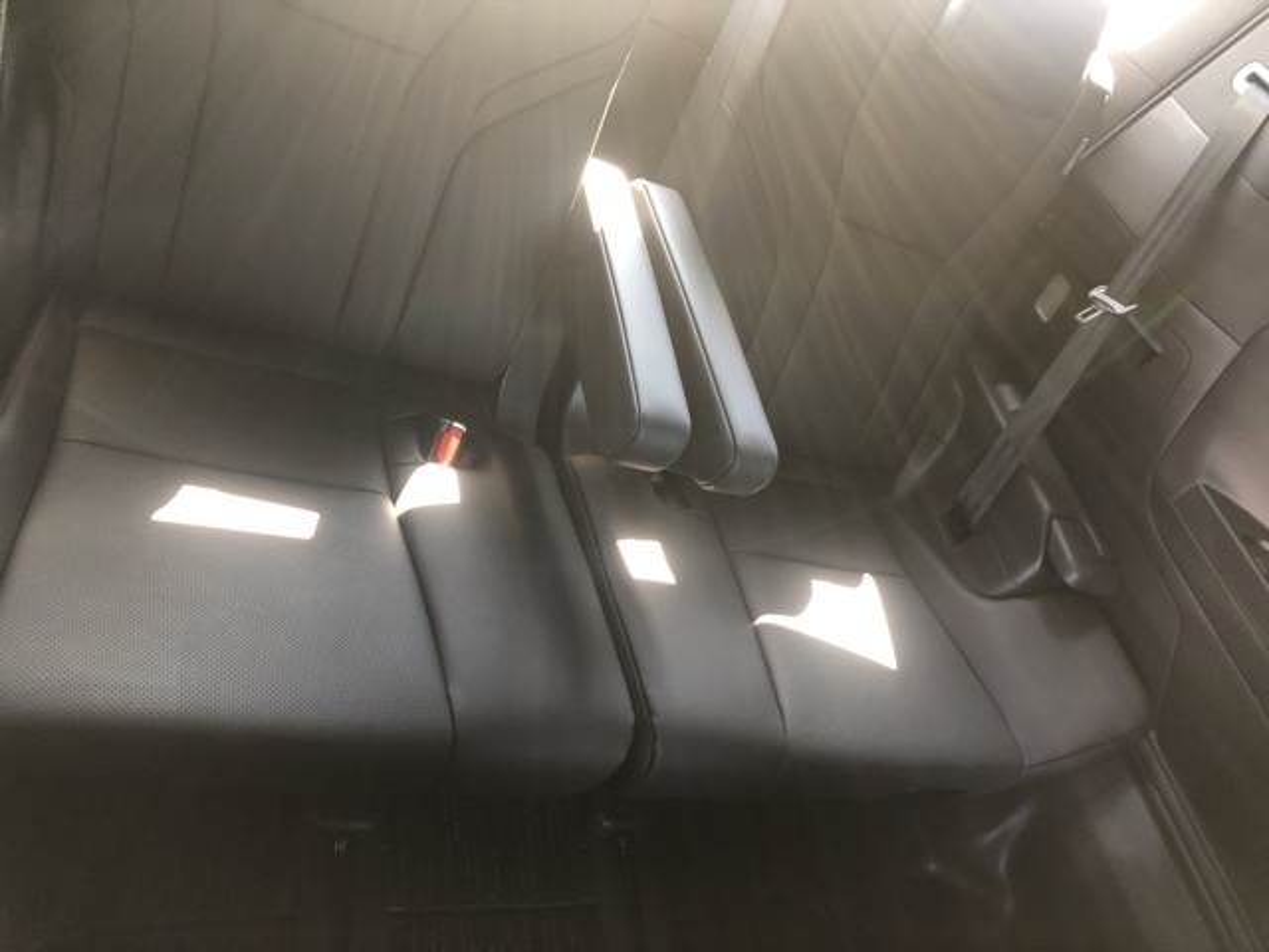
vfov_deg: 49.7
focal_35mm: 28
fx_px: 1026
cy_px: 476
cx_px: 634
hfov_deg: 63.4
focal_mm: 3.99
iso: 100
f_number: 1.8
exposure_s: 1/15
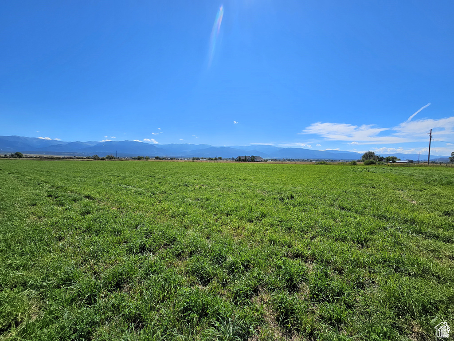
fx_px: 170
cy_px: 170
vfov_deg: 89.9
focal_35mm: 13
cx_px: 227
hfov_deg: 106.2
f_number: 2.2
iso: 50
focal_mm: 2.2
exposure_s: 1/4054
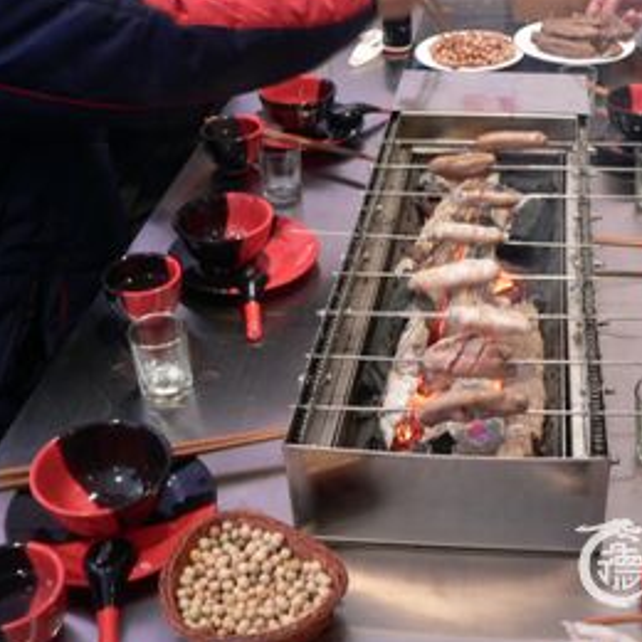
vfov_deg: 34.7
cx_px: 484
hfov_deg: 33.9
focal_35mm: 49
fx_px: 1028
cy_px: 296
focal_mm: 6
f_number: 2.8
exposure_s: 1/5
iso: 200
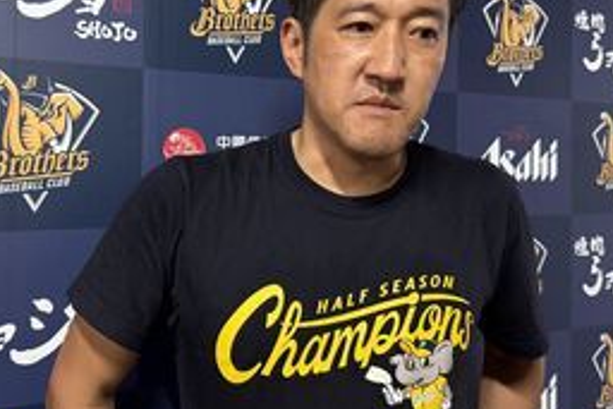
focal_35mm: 39
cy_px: 148
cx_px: 275
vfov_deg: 34.0
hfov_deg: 49.4
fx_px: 664
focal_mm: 6.76
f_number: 1.78
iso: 800
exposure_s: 1/60
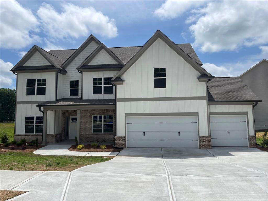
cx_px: 134
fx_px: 201
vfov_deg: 53.1
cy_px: 100
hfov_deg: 67.3
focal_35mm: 26
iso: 32
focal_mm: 5.1
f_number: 1.6
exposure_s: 1/7937
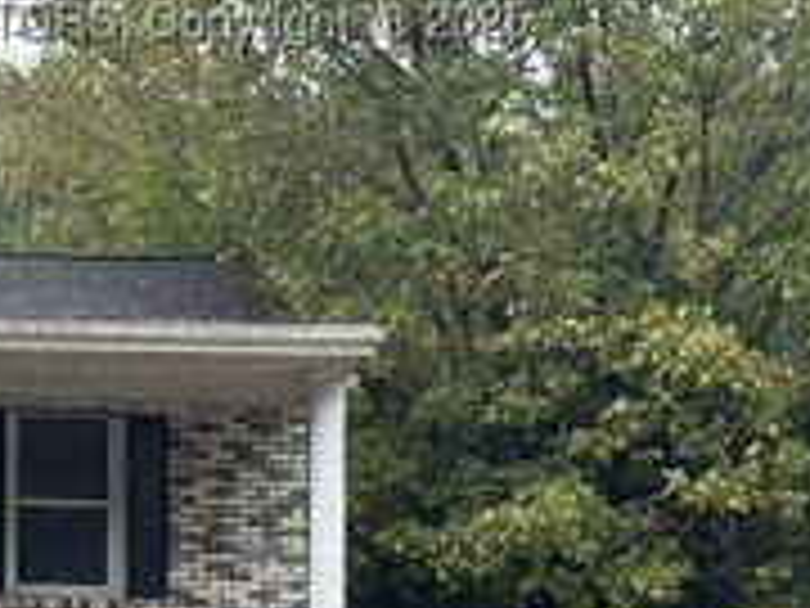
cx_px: -99
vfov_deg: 10.8
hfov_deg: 14.5
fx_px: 3112
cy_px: 835
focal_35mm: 133
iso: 64
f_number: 1.78
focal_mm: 6.76
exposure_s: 1/390
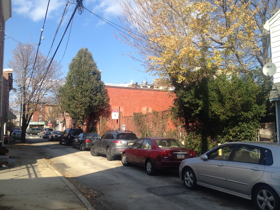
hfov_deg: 52.6
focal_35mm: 35
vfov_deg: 40.7
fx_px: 283
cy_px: 105
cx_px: 140
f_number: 2.4
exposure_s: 1/986
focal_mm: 4.28
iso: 50
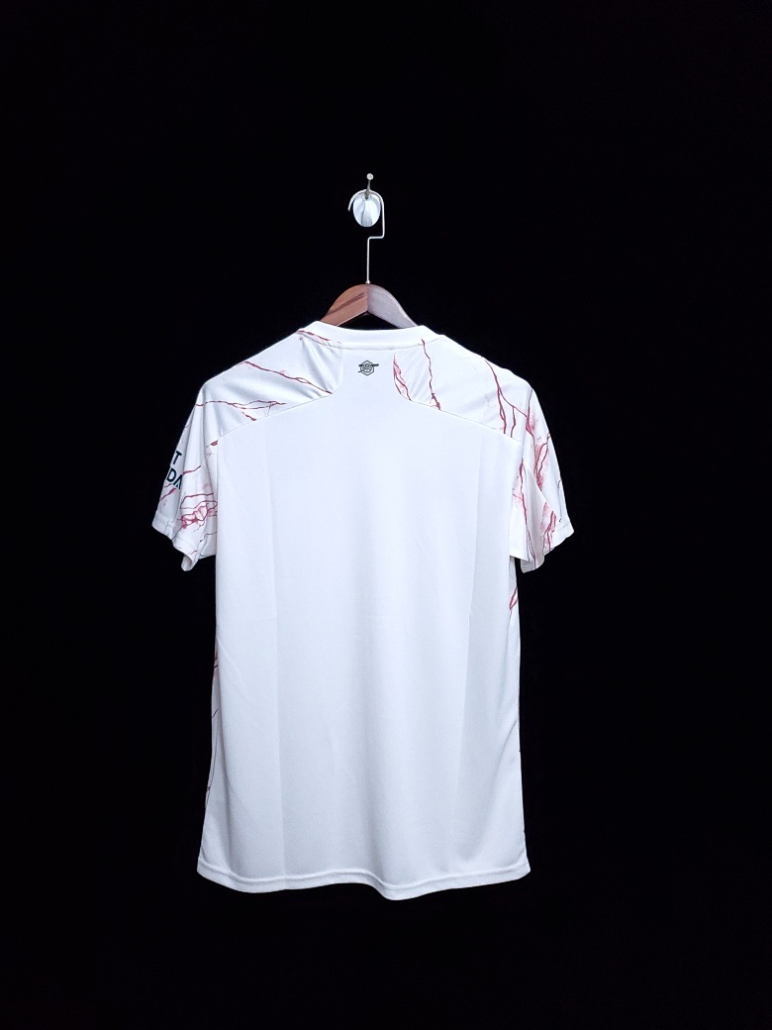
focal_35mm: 27
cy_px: 519
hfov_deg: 51.3
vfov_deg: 65.3
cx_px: 373
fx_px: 803
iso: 640
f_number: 1.5
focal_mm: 4.3
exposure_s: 1/45
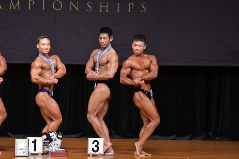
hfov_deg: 7.6
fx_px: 1792
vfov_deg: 5.1
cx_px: 120
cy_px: 80
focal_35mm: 270
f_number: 5.6
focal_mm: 180
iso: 4000
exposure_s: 1/400
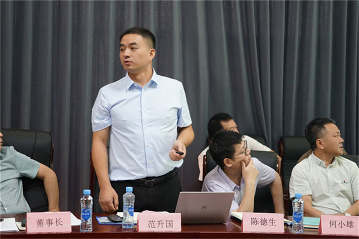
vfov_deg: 18.9
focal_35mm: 72
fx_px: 718
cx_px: 180
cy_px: 120
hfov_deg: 28.1
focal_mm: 72
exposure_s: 1/80
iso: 4000
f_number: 5.6
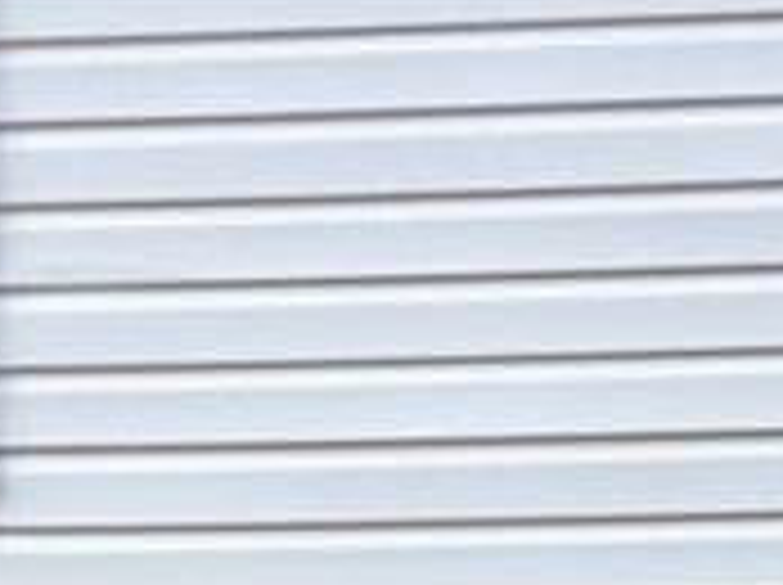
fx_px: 4653
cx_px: 252
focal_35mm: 206
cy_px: 1701
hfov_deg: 9.6
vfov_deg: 6.6
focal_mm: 4.28
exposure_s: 1/414
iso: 50
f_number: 2.4
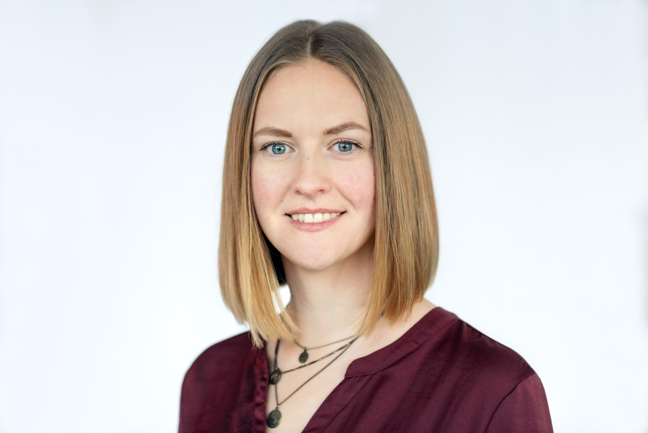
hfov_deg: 23.9
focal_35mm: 85
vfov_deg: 16.1
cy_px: 216
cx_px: 324
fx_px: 1531
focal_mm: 85
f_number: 3.2
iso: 800
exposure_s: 1/250
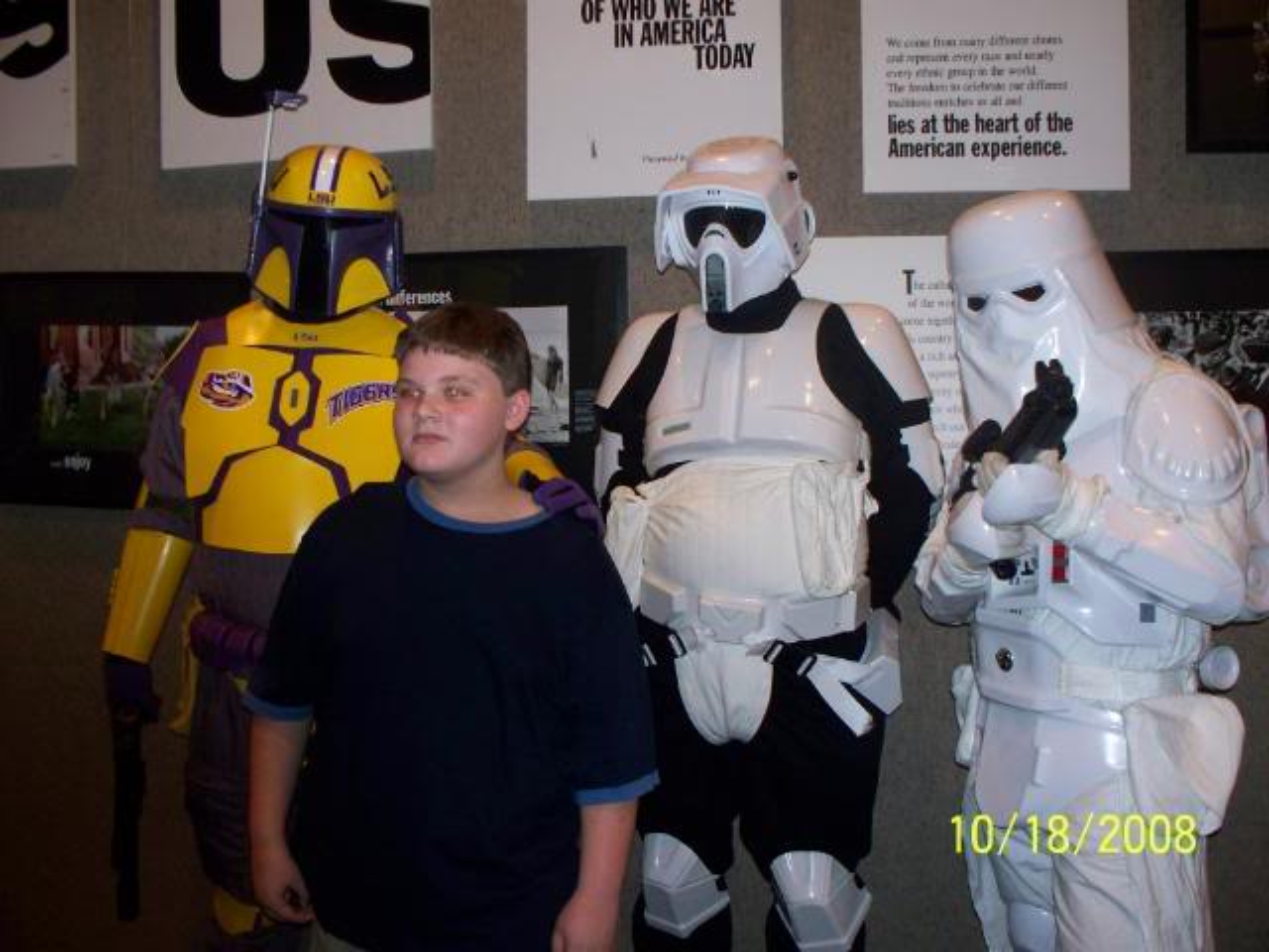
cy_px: 476
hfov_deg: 51.4
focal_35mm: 36
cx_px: 634
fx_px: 1320
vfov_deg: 39.7
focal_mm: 7.54
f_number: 2.8
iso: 200
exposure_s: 1/30
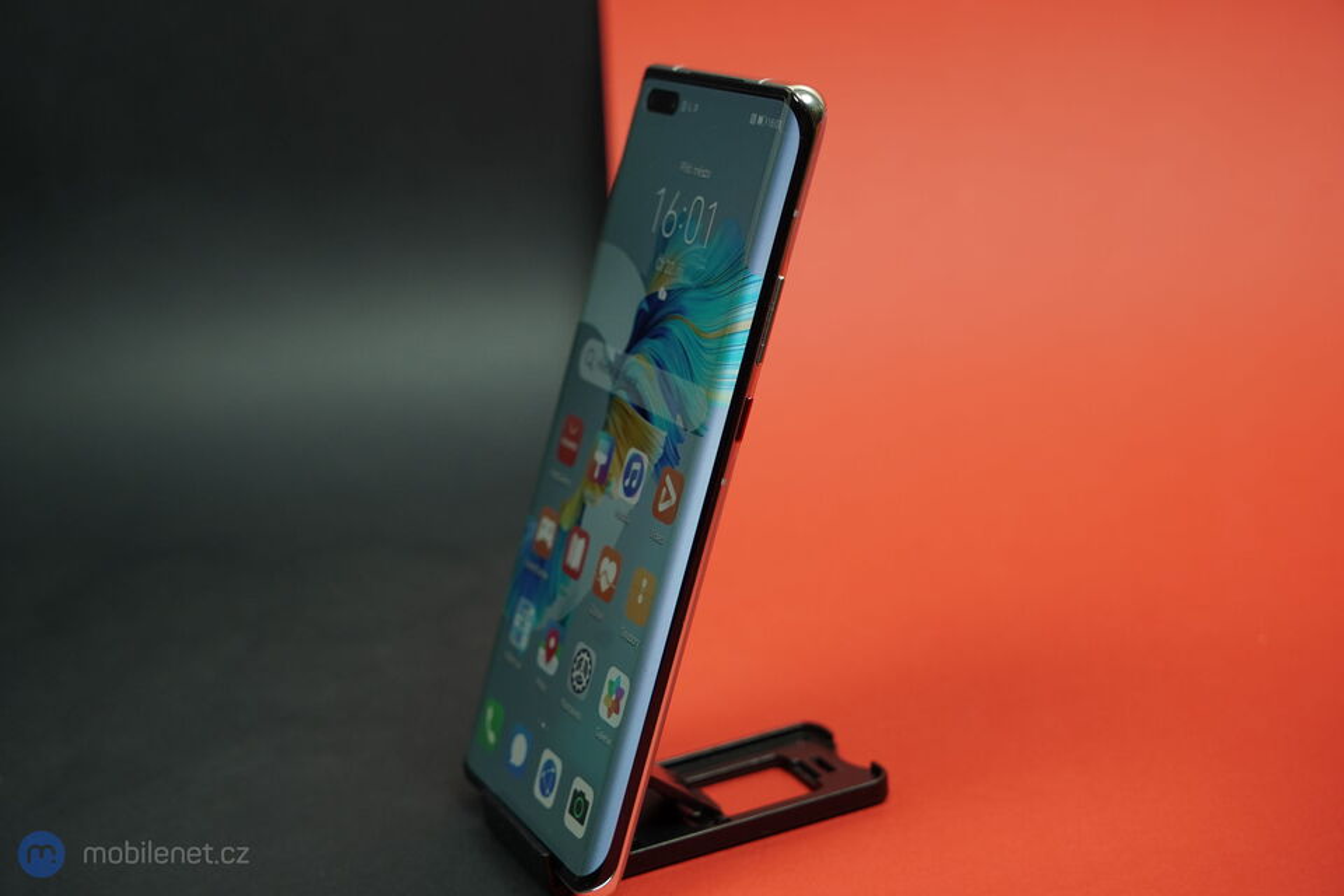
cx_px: 672
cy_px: 448
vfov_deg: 23.0
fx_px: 2202
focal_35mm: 59
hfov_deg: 33.9
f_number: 6.3
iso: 1600
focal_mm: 59
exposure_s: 1/160
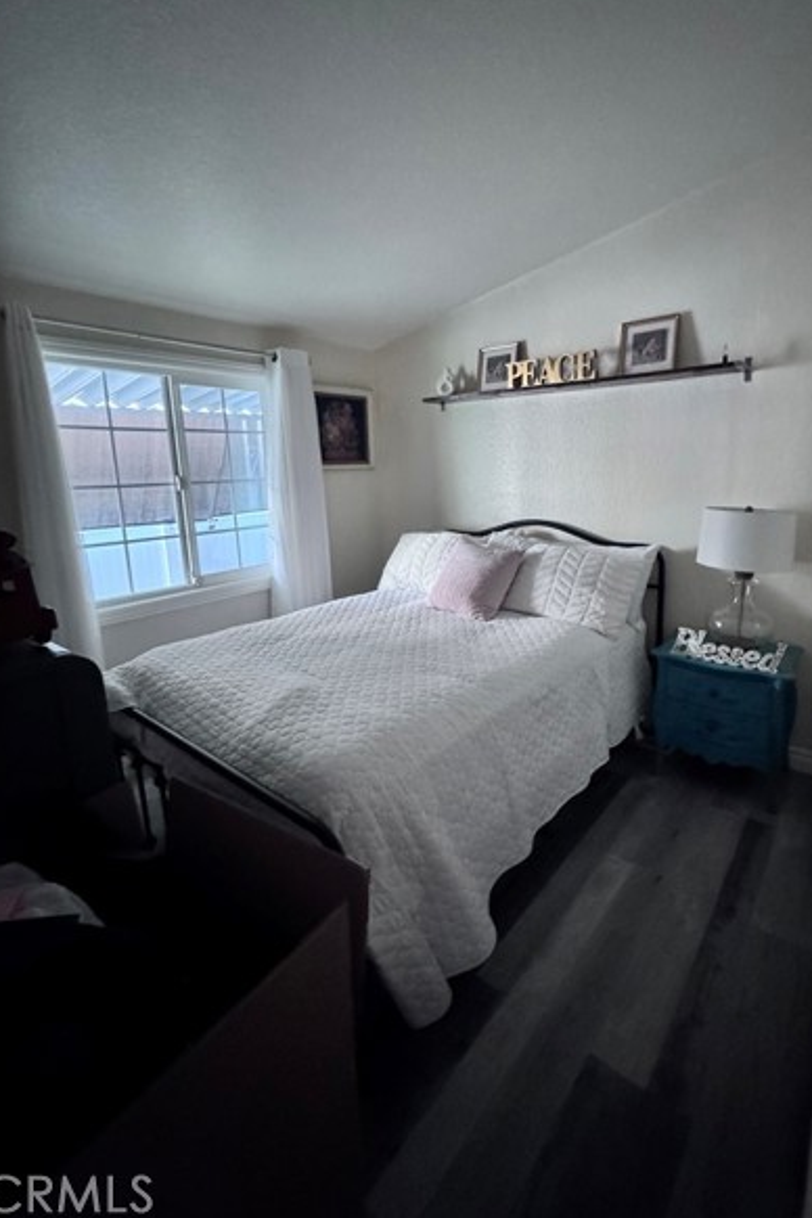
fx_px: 541
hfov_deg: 73.2
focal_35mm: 16
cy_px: 555
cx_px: 475
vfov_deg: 96.5
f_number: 2.2
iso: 1250
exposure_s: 1/40
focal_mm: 2.22
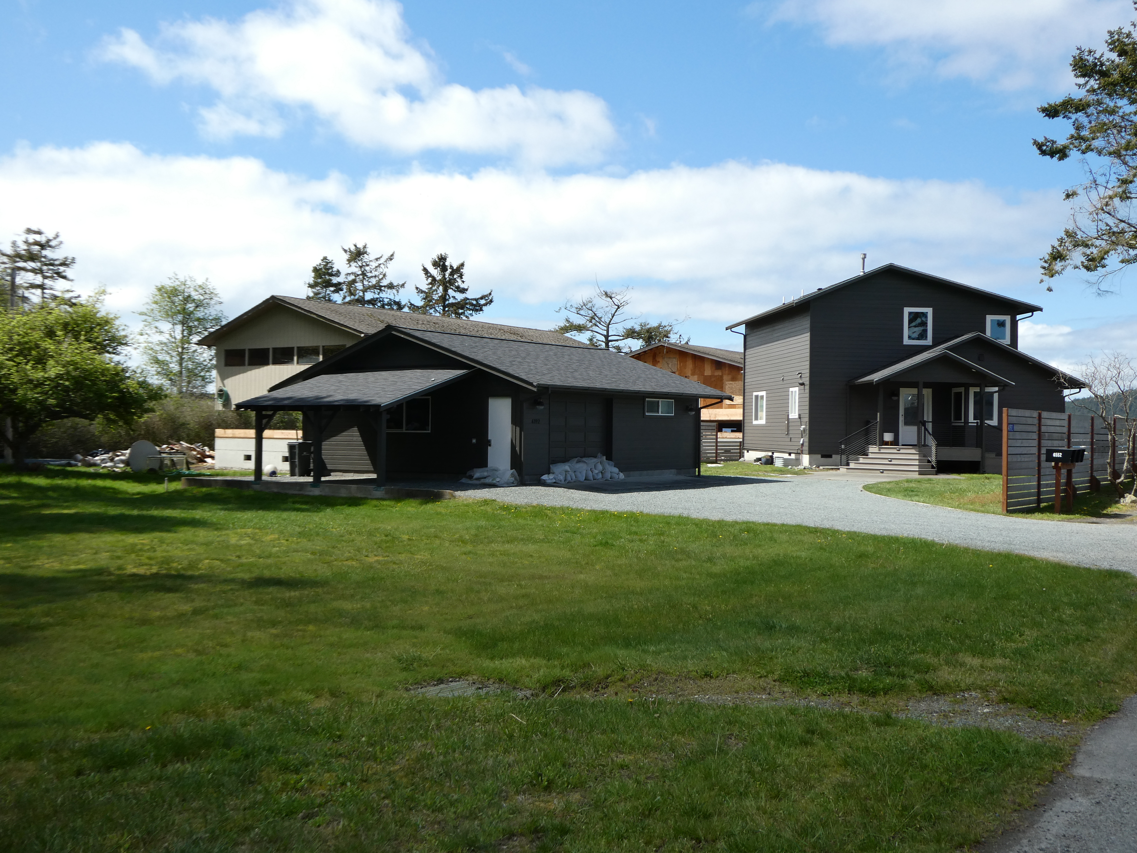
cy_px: 426
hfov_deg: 52.6
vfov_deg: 40.7
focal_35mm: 35
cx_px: 568
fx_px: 1150
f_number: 3.7
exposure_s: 1/640
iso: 80
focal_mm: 6.3
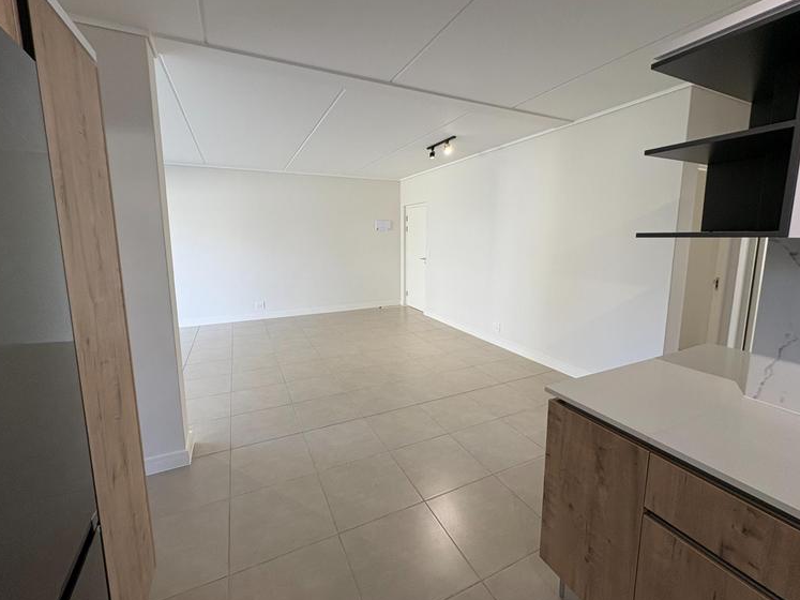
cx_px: 397
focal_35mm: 15
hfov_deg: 98.2
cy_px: 284
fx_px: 347
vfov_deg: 81.7
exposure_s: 1/100
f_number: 2.2
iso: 64
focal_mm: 2.22
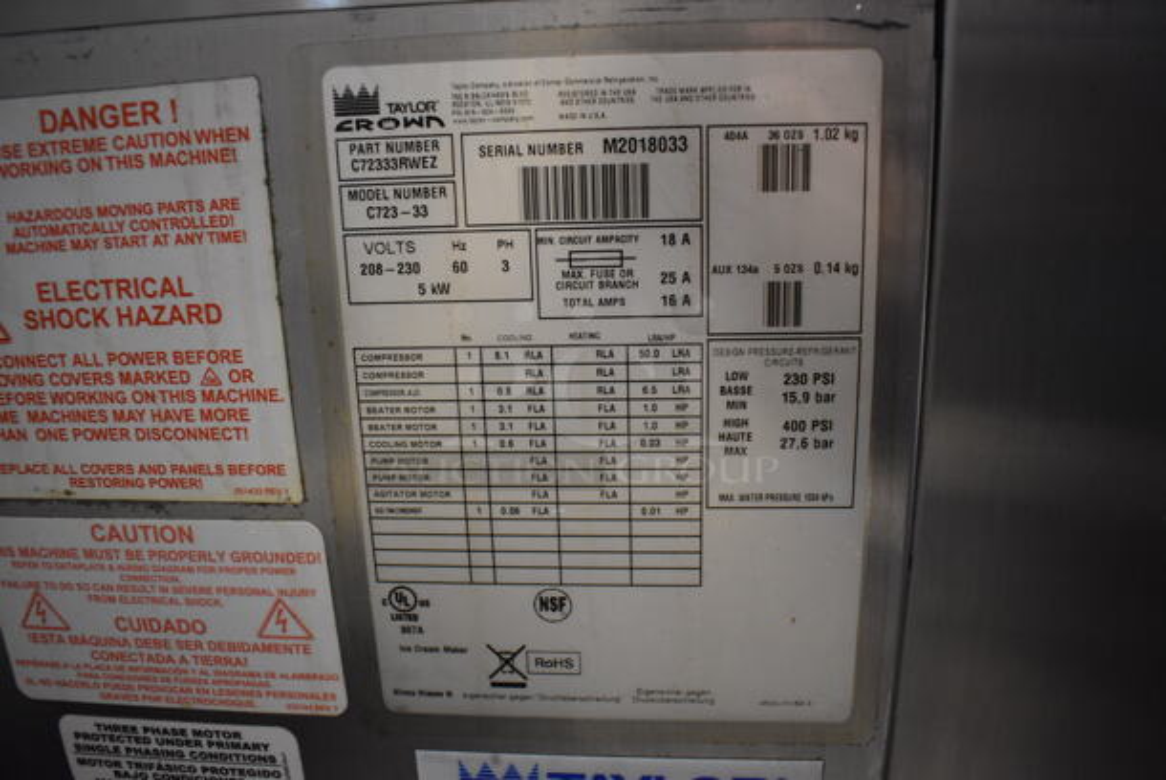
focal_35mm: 27
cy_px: 390
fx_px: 875
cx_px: 583
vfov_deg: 48.0
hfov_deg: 67.3
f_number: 4
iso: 2500
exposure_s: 1/60
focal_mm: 18
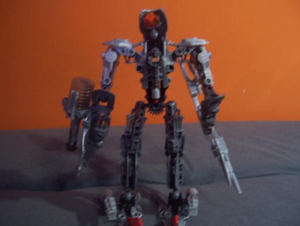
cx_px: 150
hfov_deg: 51.3
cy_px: 113
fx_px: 312
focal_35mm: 36
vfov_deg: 39.7
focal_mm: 6
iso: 160
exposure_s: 1/8
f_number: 2.7
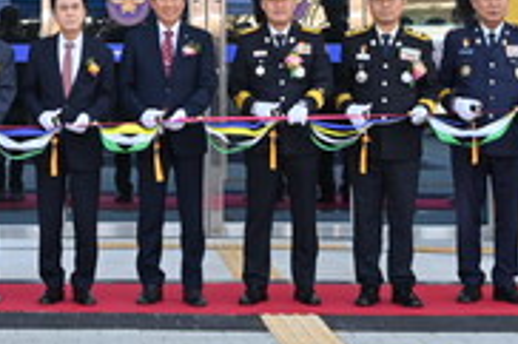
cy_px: -6
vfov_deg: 9.4
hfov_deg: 14.0
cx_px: 31
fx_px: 2084
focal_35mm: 145
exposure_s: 1/200
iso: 100
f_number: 4.5
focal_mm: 44
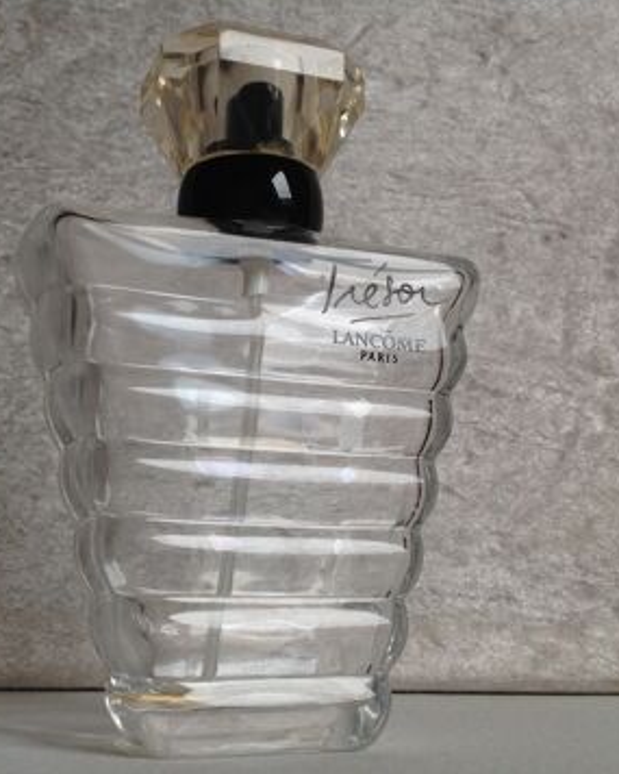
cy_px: 388
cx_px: 250
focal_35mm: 46
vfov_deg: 40.3
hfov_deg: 32.7
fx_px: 1053
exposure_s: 1/30
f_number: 2.4
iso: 50
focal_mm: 4.28
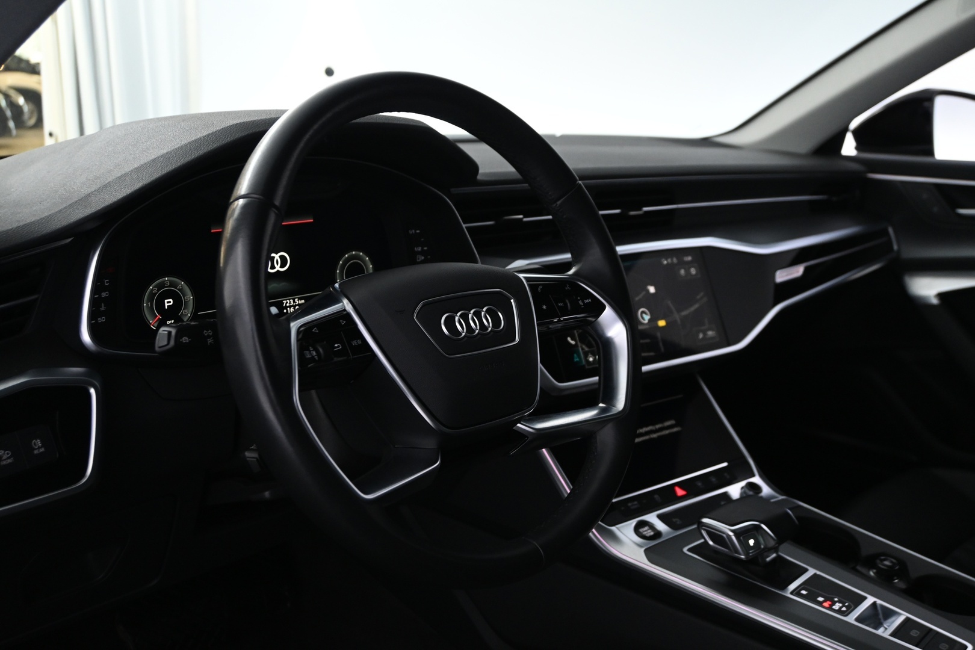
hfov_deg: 55.1
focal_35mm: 34
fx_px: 934
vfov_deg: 38.4
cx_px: 488
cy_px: 325
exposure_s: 1/20
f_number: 4.2
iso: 1600
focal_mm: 23
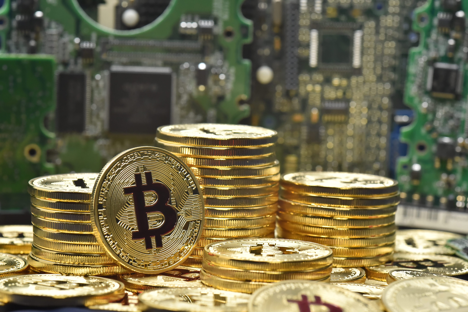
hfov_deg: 19.4
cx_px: 234
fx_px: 1365
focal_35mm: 105
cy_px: 156
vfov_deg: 13.1
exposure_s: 1/125
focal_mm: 105
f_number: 11
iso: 3200
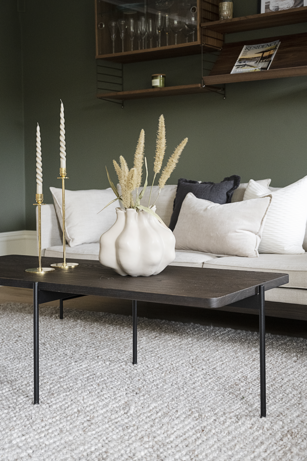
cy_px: 230
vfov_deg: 40.3
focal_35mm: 49
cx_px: 154
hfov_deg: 27.5
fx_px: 627
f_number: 4
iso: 2500
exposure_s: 1/125
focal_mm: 49
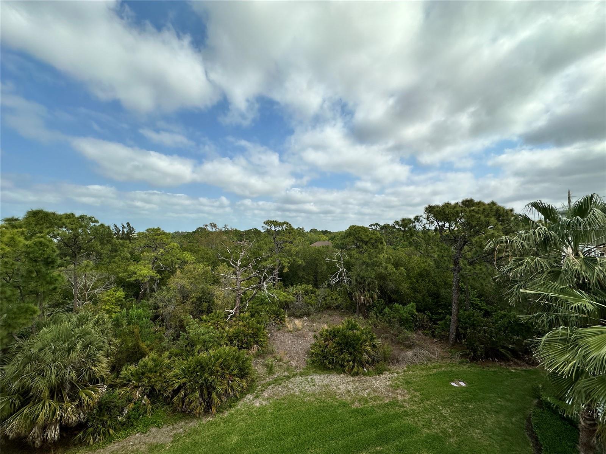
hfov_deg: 102.1
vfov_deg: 85.7
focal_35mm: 14
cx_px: 303
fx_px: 245
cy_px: 227
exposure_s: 1/2959
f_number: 2.2
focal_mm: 2.22
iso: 50
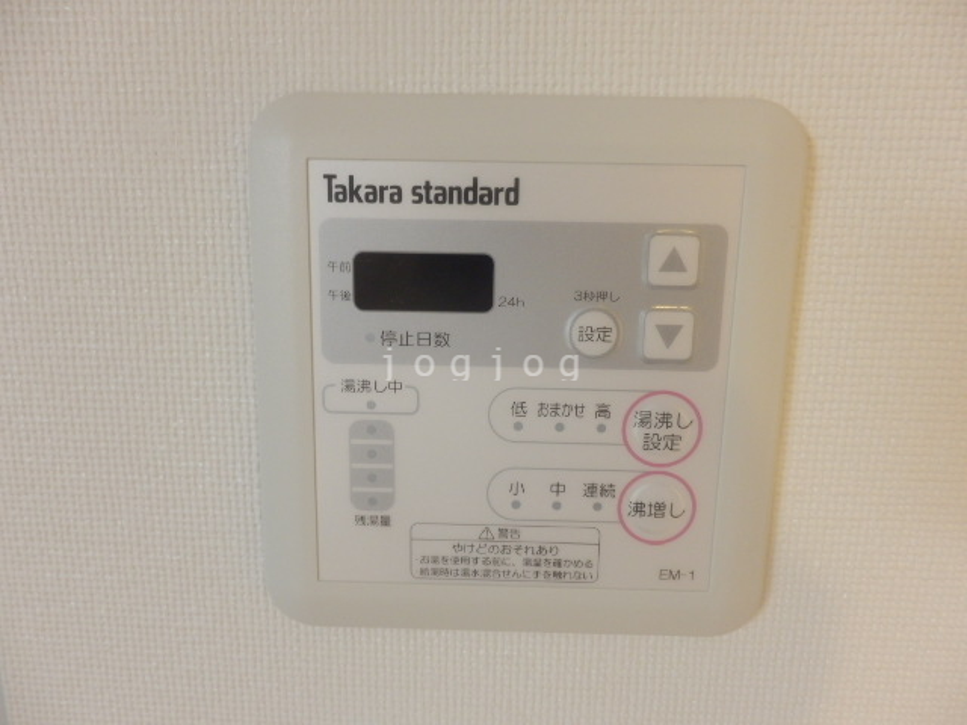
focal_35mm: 27
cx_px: 484
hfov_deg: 65.3
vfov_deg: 51.4
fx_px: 754
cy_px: 362
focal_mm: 4.8
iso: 320
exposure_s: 1/30
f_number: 3.3
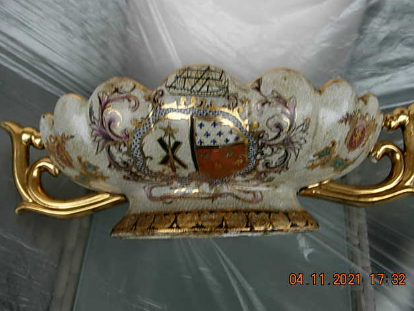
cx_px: 211
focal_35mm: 39
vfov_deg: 36.8
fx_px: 466
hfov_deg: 47.9
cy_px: 154
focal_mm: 7.8
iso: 79
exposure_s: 1/15.1
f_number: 2.8
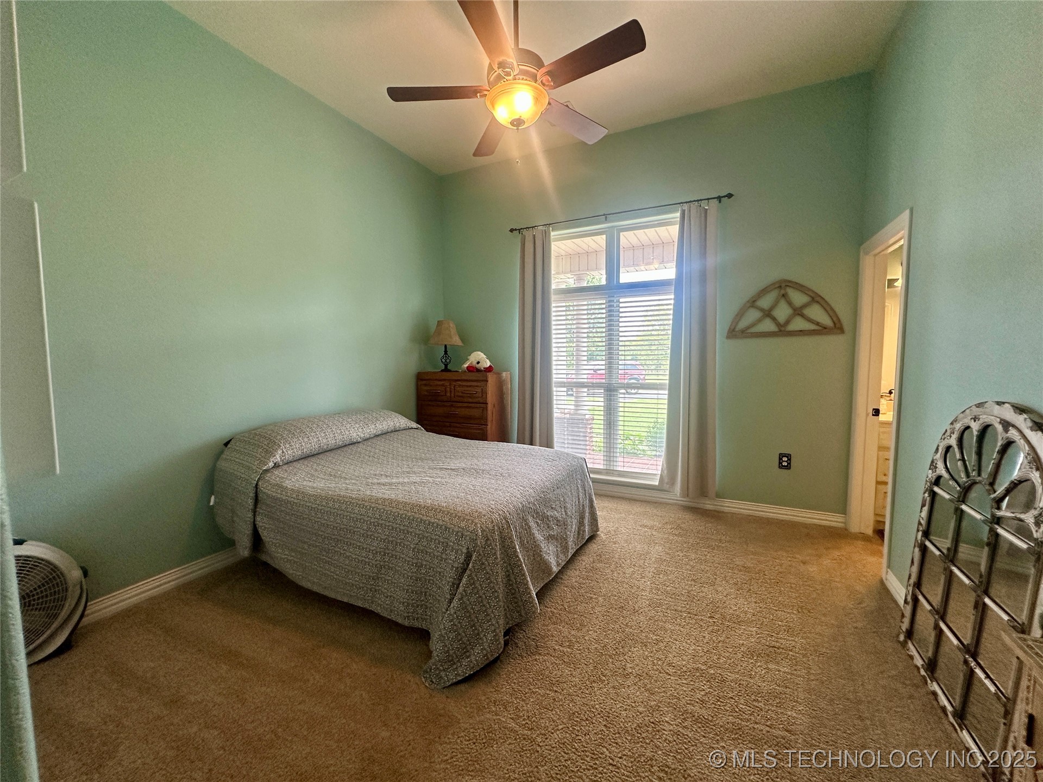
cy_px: 391
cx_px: 522
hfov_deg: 102.1
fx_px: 422
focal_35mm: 14
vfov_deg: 85.7
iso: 200
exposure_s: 1/120
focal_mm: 2.22
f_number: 2.2
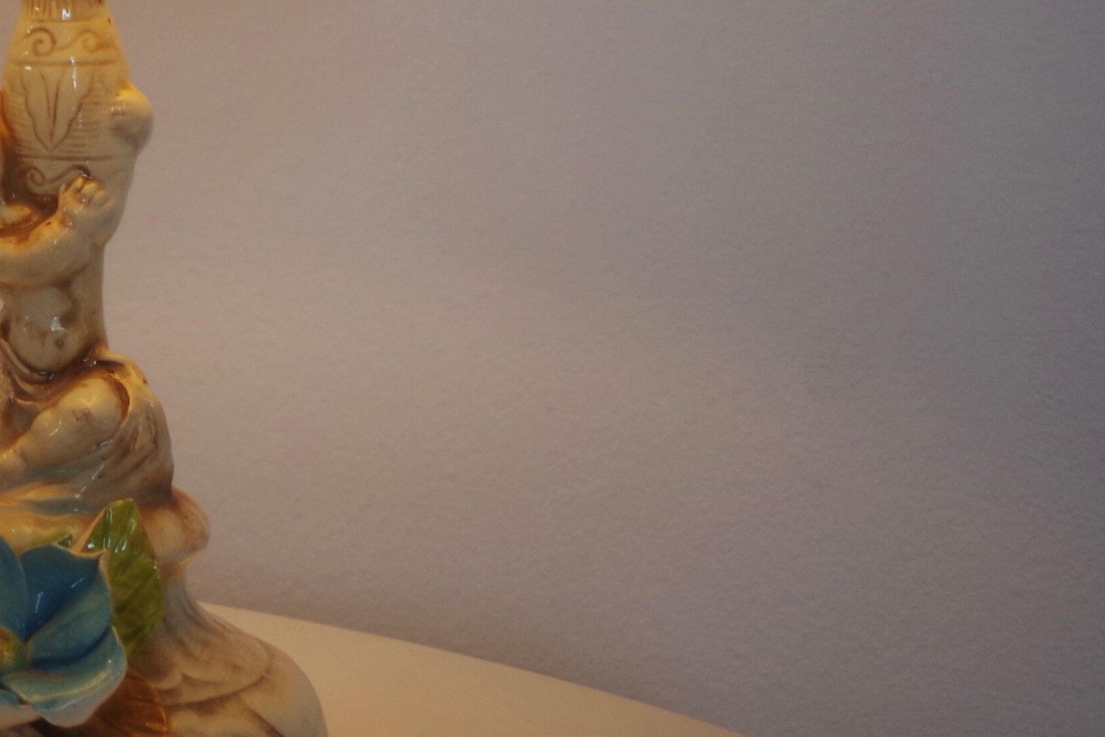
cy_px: -428
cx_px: -618
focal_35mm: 123
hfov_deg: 15.2
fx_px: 3775
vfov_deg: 10.7
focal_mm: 23.13
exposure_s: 1/100
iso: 200
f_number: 4
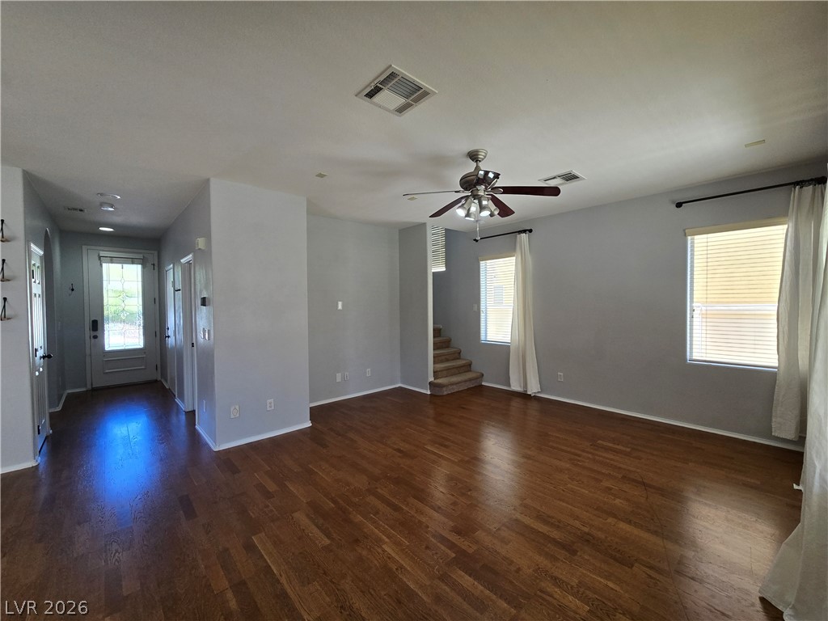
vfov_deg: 89.9
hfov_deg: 106.2
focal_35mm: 13
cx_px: 414
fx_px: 311
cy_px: 310
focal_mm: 2.2
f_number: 2.2
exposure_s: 1/120
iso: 80
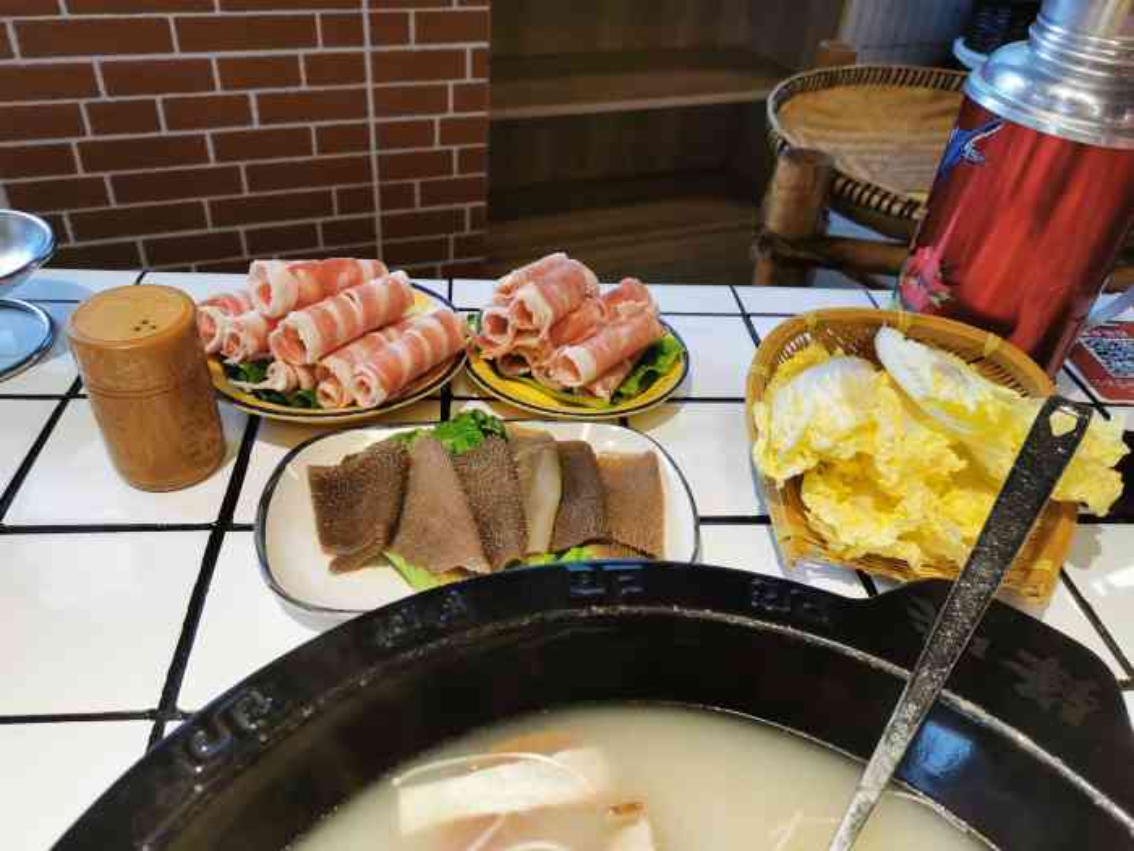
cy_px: 426
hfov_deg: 65.3
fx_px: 885
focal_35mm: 27
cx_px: 567
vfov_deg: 51.4
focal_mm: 5.58
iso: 50
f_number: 1.8
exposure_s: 1/100
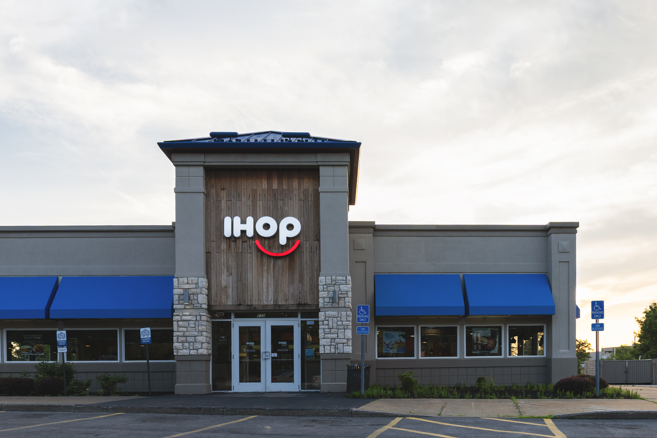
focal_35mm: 35
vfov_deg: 37.7
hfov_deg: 54.2
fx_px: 639
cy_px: 261
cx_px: 275
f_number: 4.5
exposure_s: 1/80
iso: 100
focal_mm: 18
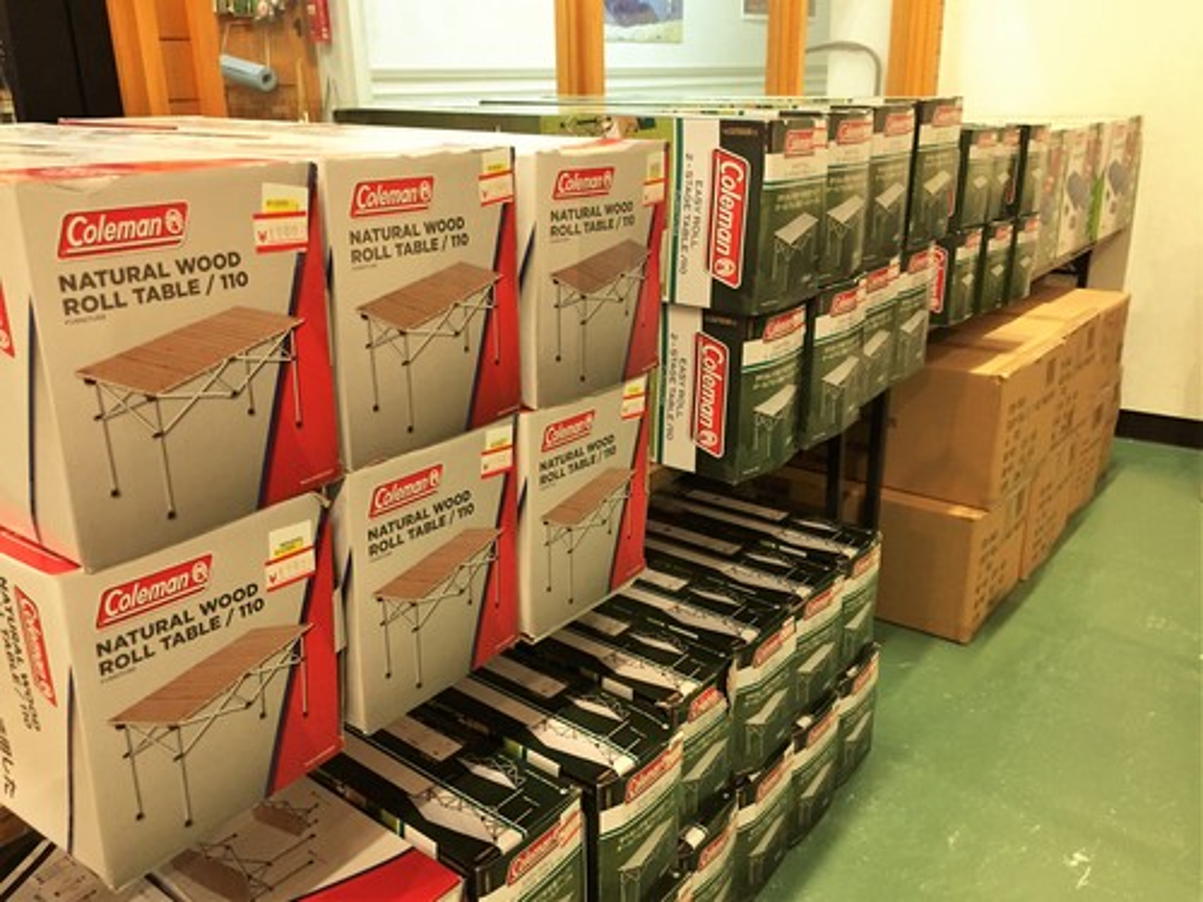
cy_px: 451
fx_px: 1008
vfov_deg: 48.2
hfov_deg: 61.7
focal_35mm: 29
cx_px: 602
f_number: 2.2
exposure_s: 1/30
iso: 200
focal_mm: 4.15
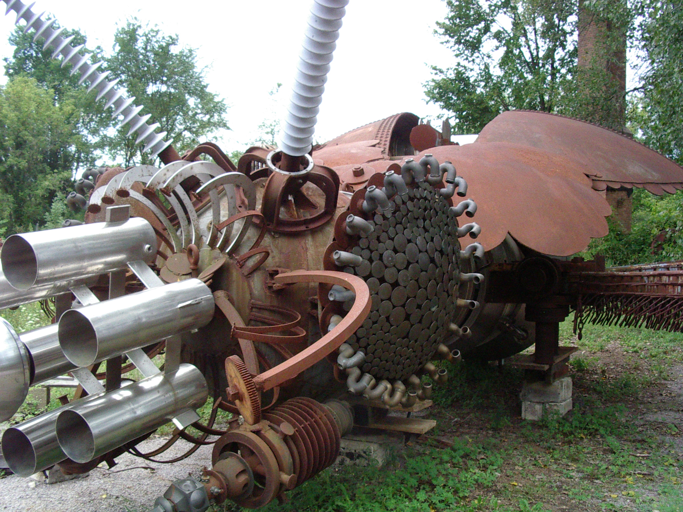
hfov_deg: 49.0
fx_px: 750
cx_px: 342
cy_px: 256
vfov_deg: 37.7
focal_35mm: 38
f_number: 4.8
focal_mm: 5.8
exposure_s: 1/250
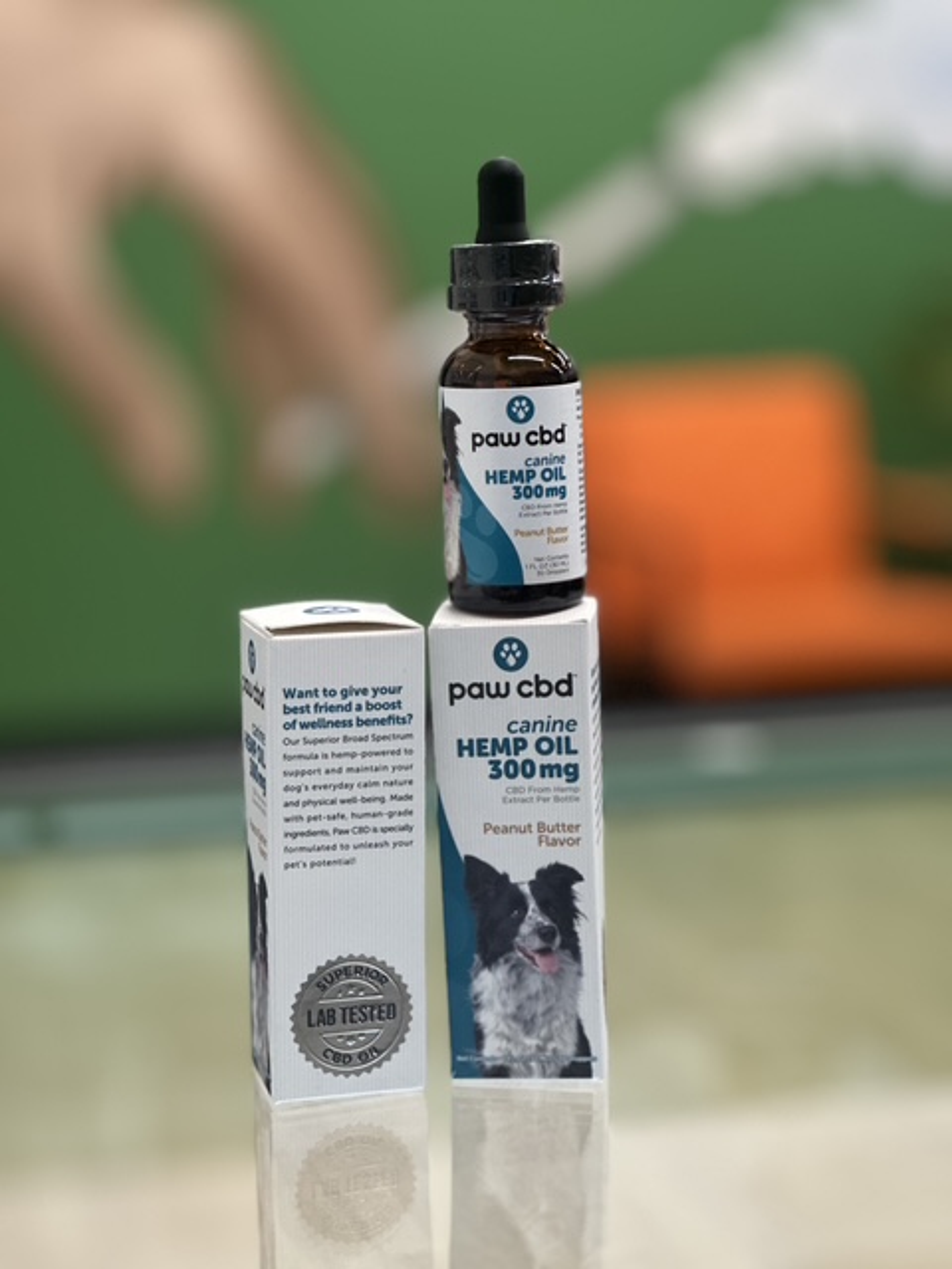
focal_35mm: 77
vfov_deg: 25.3
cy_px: 634
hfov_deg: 19.1
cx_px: 476
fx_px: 2824
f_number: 2.8
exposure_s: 1/60
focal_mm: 9
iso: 160
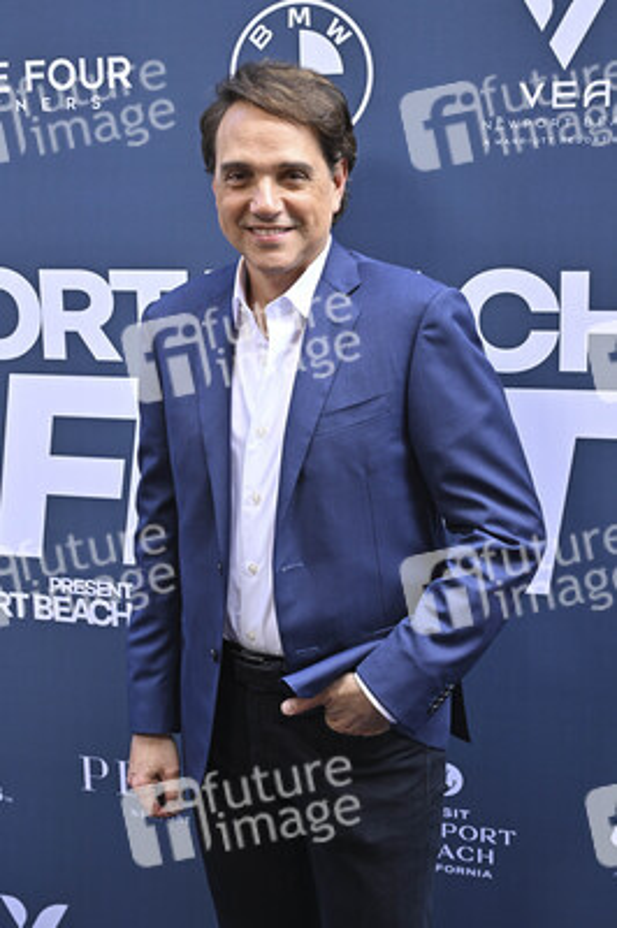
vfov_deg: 38.9
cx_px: 308
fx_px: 1313
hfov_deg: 26.4
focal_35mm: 51
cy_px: 464
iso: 800
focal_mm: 51
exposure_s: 1/320
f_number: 6.3
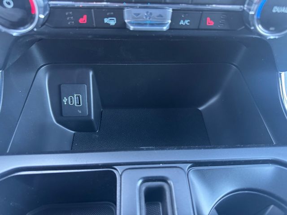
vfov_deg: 56.8
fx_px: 199
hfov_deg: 71.6
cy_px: 108
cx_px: 144
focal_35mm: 24
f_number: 1.78
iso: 800
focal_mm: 6.76
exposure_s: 1/51
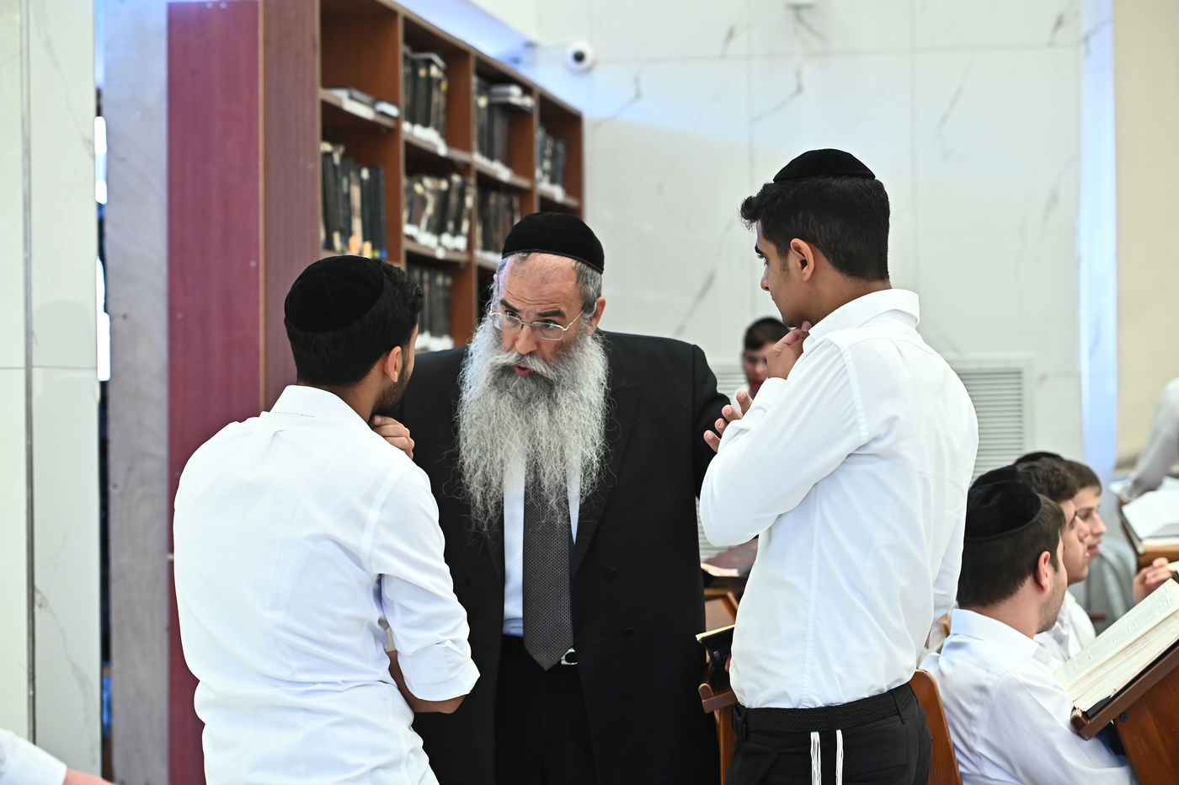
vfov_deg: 15.2
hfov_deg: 22.6
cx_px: 590
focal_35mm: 90
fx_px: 2946
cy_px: 392
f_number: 5
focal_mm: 90
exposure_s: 1/160
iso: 2000
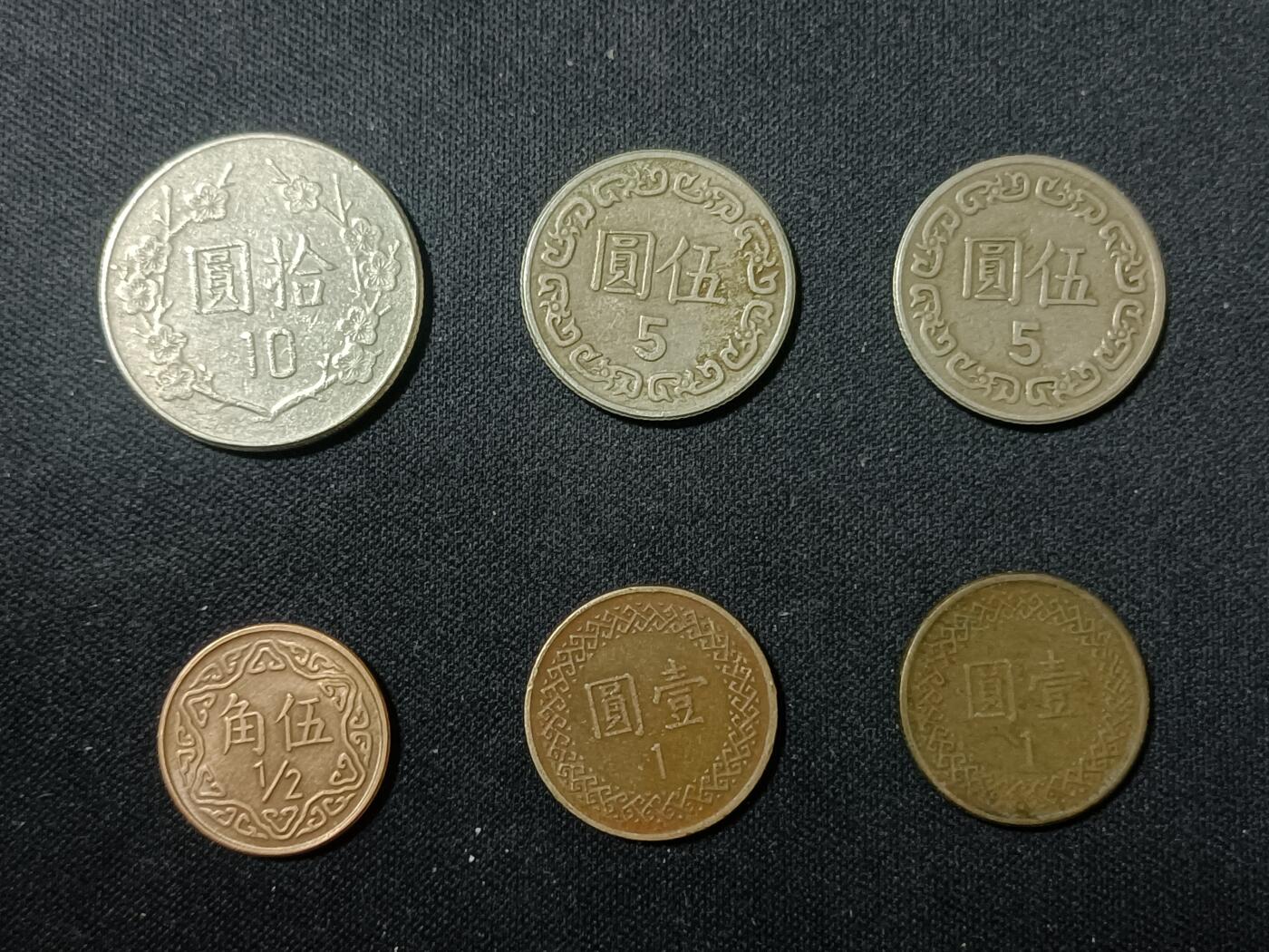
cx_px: 634
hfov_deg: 44.8
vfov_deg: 34.3
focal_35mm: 42
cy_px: 476
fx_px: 1540
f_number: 1.8
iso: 1481
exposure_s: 1/33.3
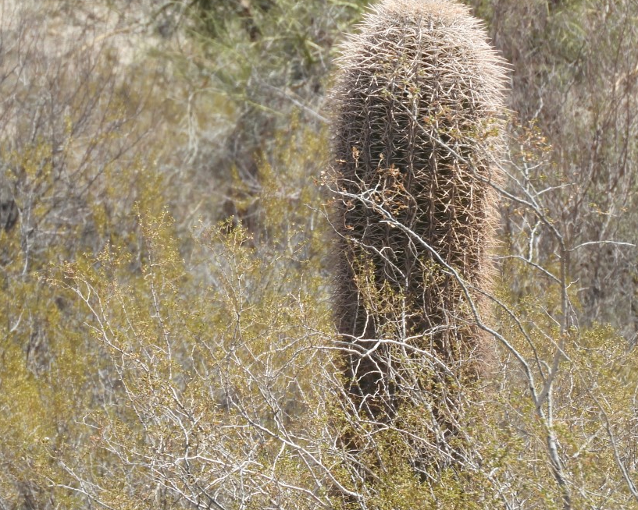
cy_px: 197
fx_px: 9746
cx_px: 311
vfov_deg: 3.0
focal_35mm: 516
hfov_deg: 3.7
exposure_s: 1/320
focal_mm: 53.7
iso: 100
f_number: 5.5
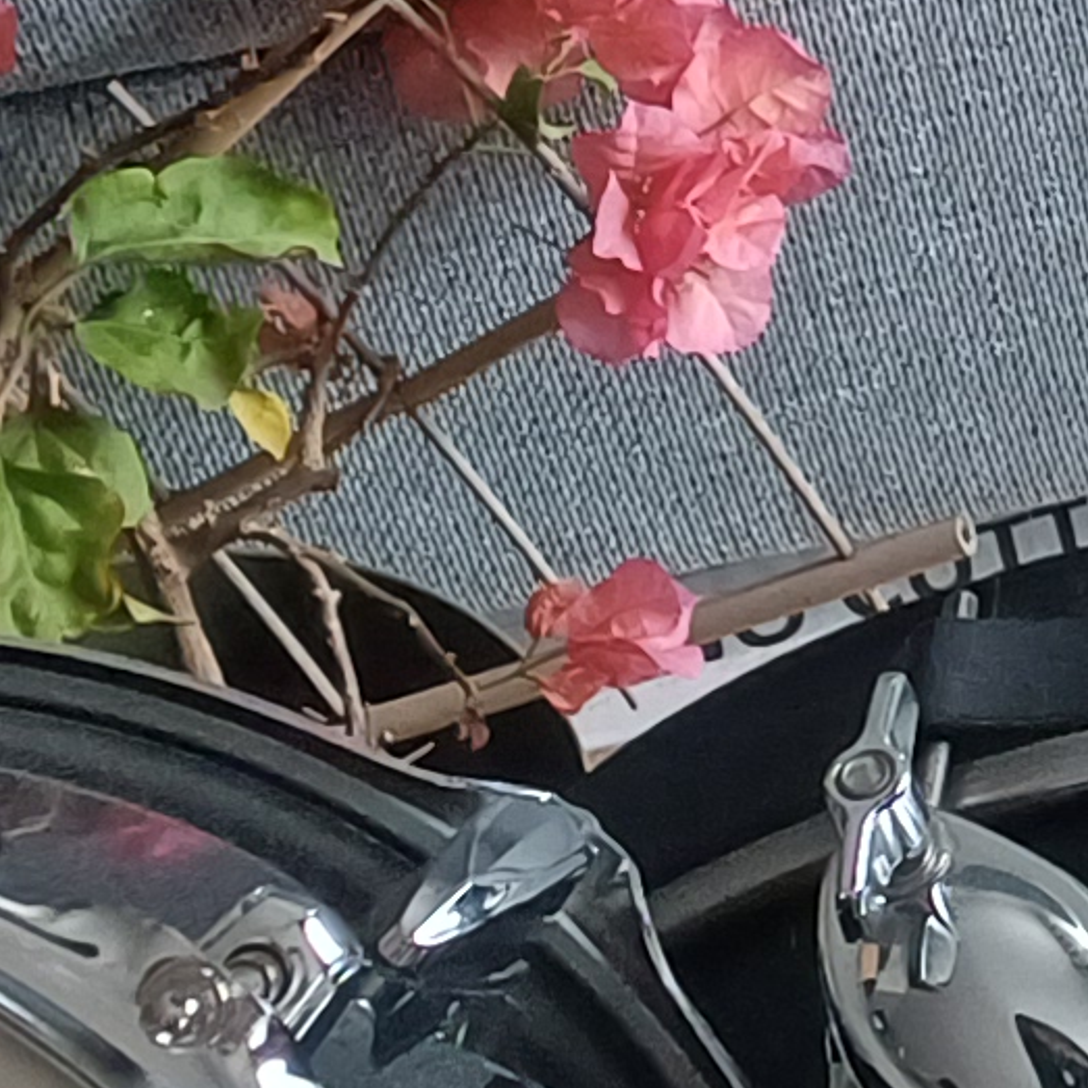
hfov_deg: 9.2
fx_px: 6010
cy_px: -237
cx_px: 2627
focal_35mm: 169
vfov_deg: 10.2
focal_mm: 4.65
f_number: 1.8
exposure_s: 1/50
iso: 200
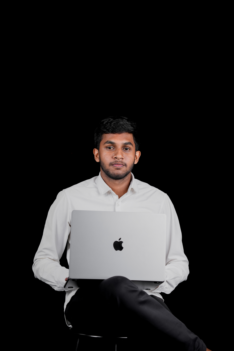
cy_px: 176
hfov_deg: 16.1
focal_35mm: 85
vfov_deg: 23.9
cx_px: 117
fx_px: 829
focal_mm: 85
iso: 160
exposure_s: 1/250
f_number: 3.2
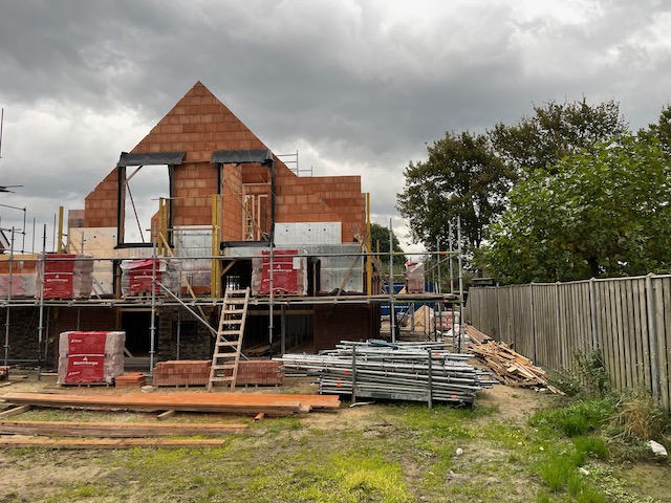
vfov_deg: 53.1
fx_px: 504
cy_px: 252
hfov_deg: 67.3
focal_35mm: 26
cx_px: 336
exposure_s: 1/212
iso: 32
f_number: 1.6
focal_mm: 4.2
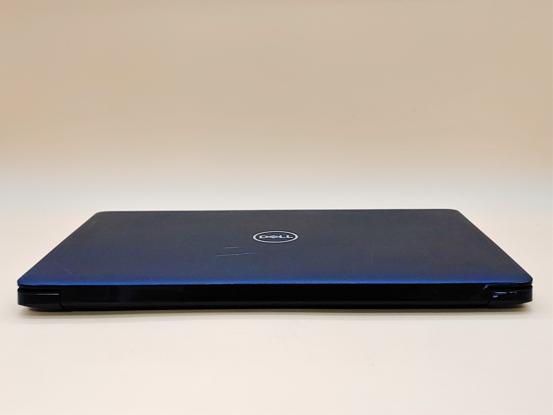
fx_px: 703
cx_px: 276
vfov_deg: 32.9
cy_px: 208
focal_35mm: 44
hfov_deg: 42.9
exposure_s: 1/71
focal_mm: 4.36
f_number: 1.8
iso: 50
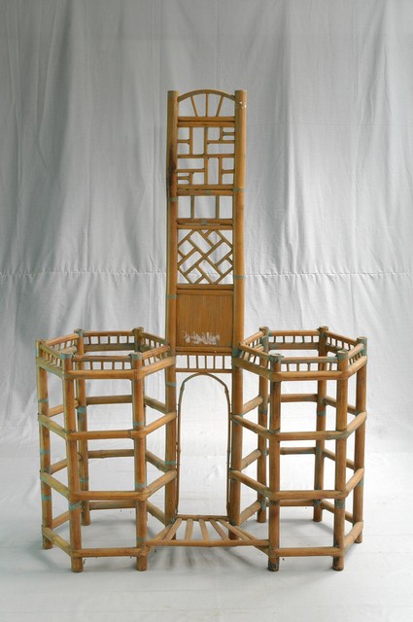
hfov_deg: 26.4
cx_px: 206
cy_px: 311
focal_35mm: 51
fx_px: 880
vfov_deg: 38.9
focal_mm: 34
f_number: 8
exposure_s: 1/13
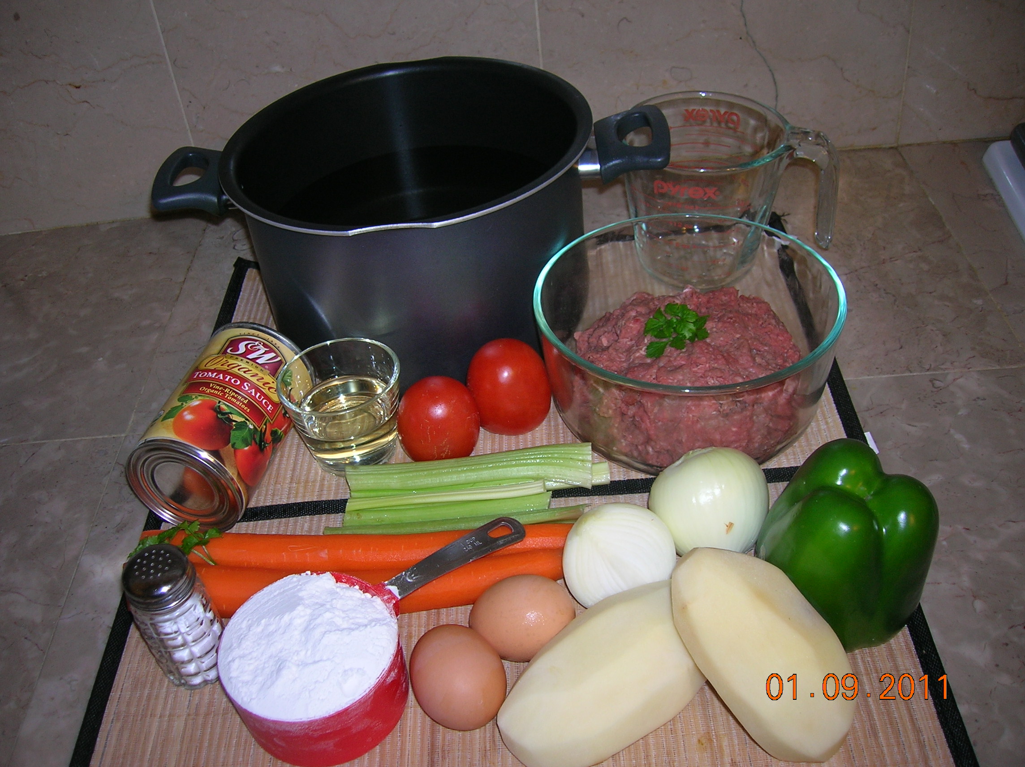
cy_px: 384
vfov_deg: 41.7
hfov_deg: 54.0
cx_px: 512
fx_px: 1006
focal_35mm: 34
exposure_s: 1/60.1
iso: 50
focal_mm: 5.7
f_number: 2.9
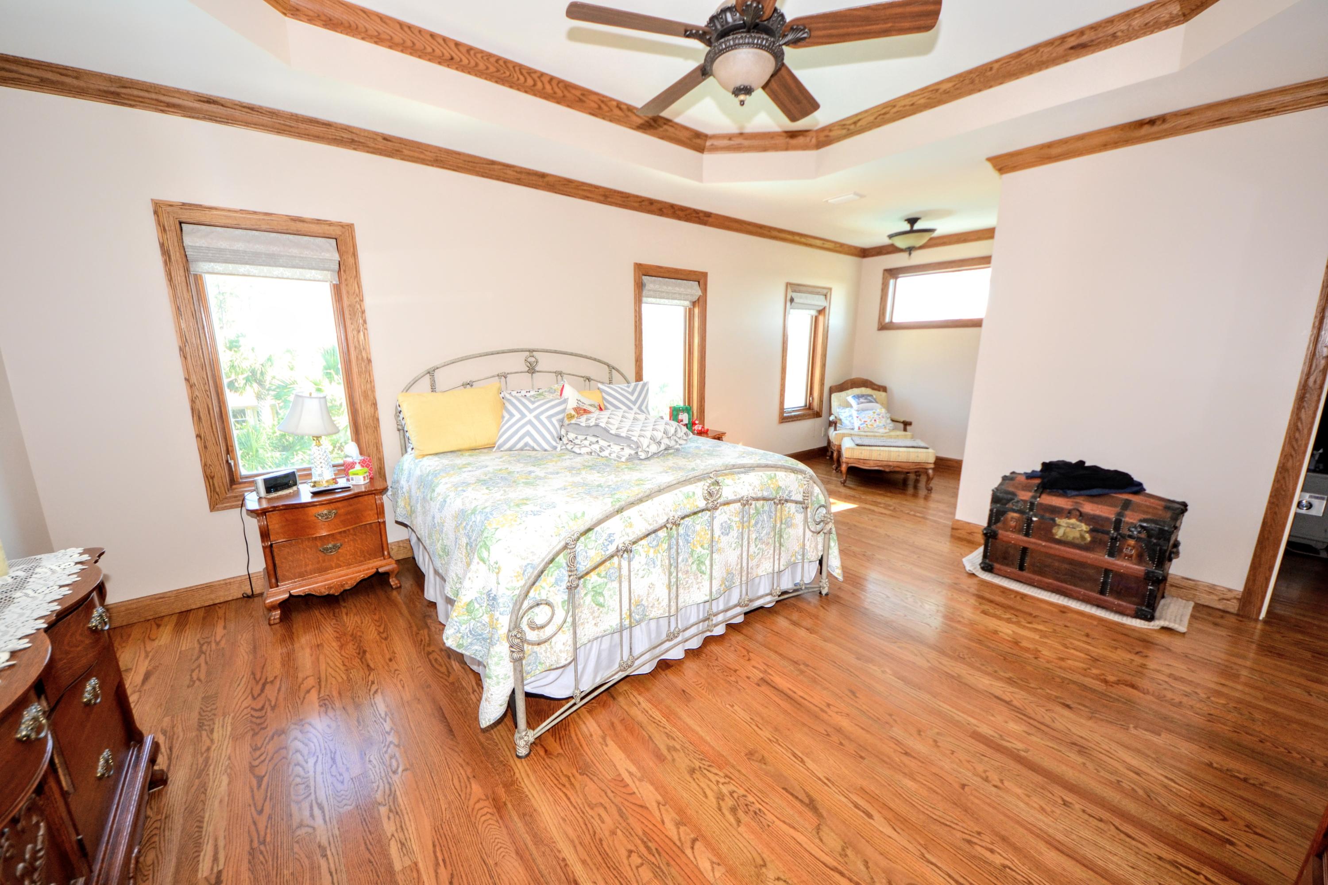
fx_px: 443
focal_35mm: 12
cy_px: 442
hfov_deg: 112.6
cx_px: 664
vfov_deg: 90.0
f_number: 4.5
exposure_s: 1/60
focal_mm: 8
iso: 400
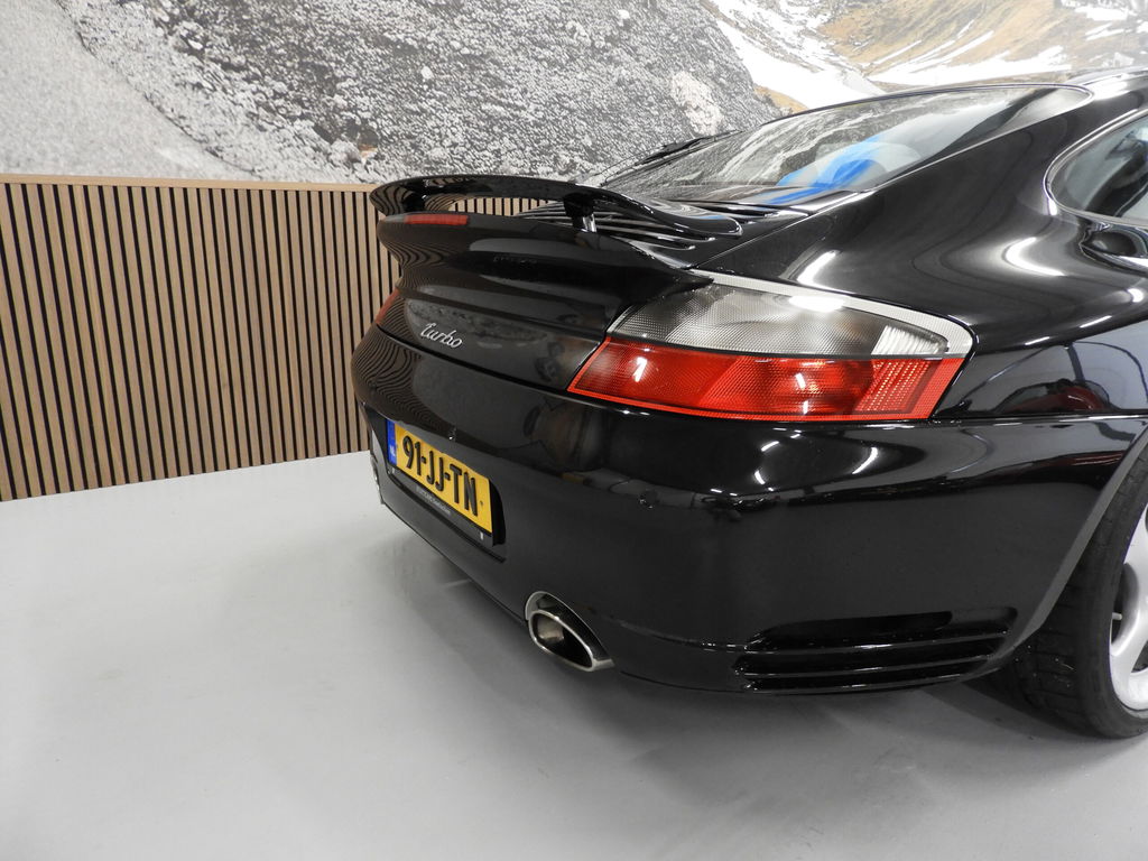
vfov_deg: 56.8
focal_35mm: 24
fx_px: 796
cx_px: 574
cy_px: 430
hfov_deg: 71.6
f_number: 3.3
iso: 400
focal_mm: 4.3
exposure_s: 1/13
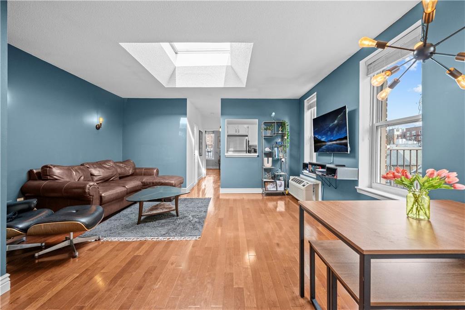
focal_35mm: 15
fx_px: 194
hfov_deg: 100.4
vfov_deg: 77.3
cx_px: 232
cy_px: 155
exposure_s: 1/30
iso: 250
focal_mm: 15
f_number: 5.6
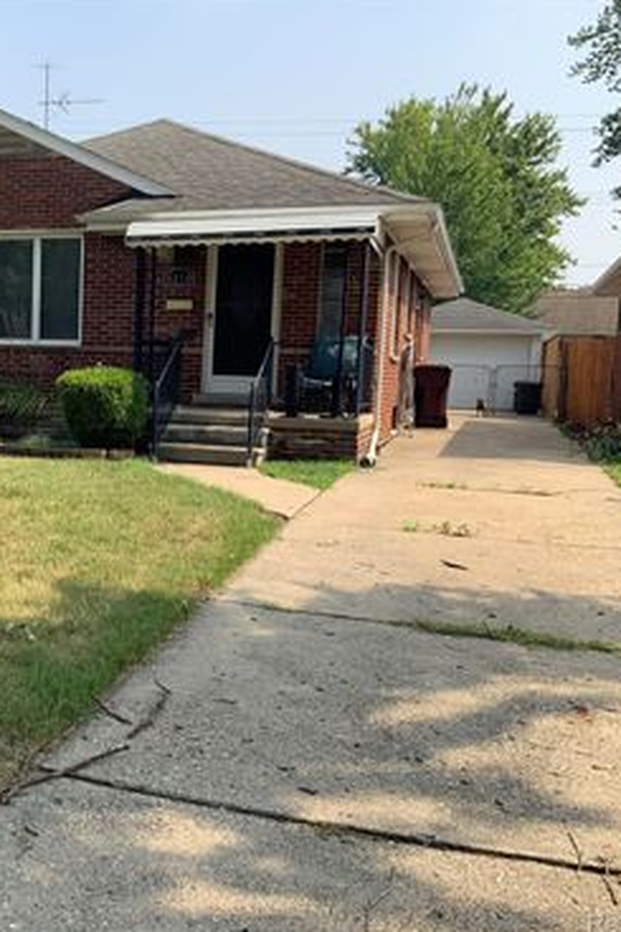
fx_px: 1062
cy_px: 467
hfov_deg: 31.3
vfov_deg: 47.4
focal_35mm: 41
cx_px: 76
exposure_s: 1/1195
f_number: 1.8
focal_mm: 3
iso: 16
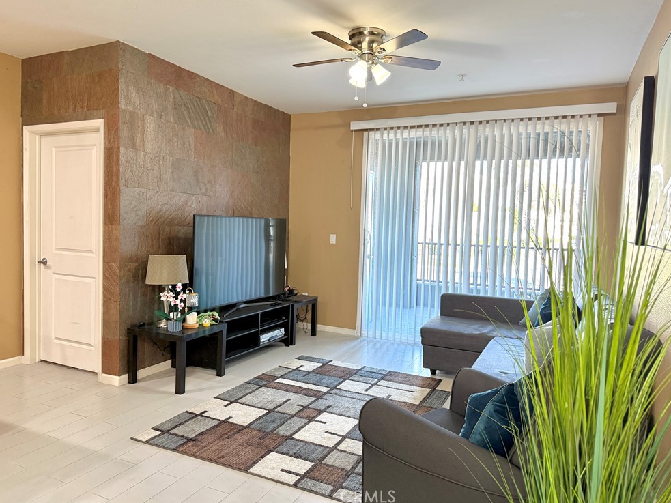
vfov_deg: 54.9
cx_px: 322
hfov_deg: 69.4
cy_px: 244
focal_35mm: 25
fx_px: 485
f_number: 1.78
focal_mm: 6.76
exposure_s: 1/60
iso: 250
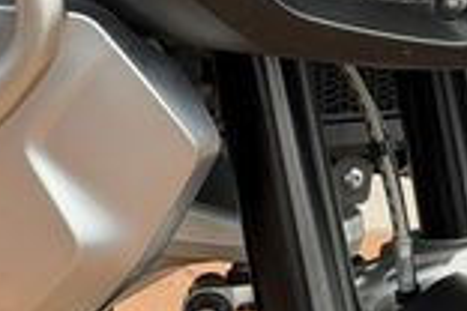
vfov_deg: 6.7
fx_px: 2659
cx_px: -479
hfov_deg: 9.4
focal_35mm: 205
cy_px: 176
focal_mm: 6.76
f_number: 1.78
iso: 80
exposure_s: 1/1715
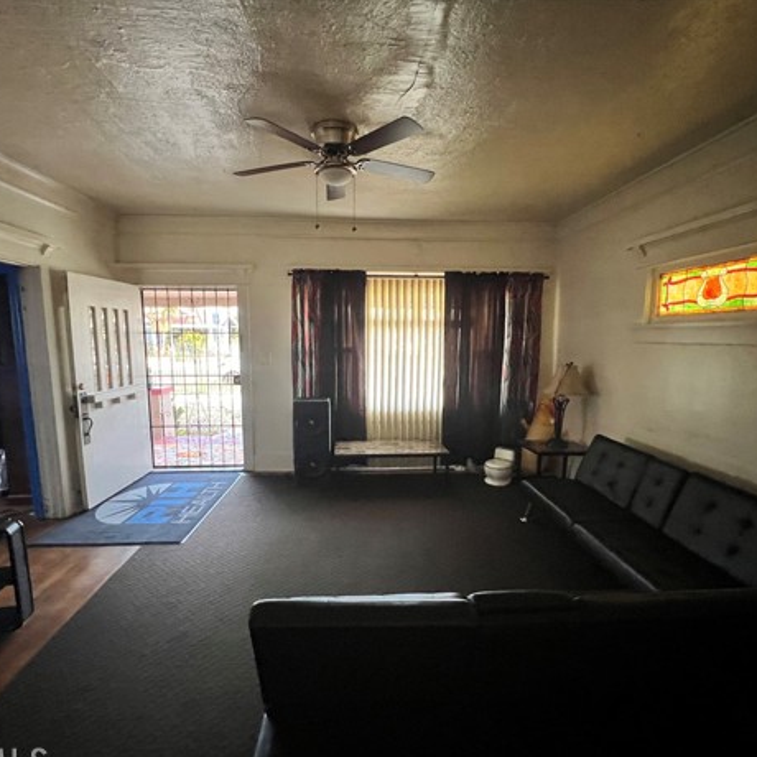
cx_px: 370
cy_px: 392
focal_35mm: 16
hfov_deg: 87.4
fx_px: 396
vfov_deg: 87.4
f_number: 1.8
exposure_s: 1/60
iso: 500
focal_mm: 1.57
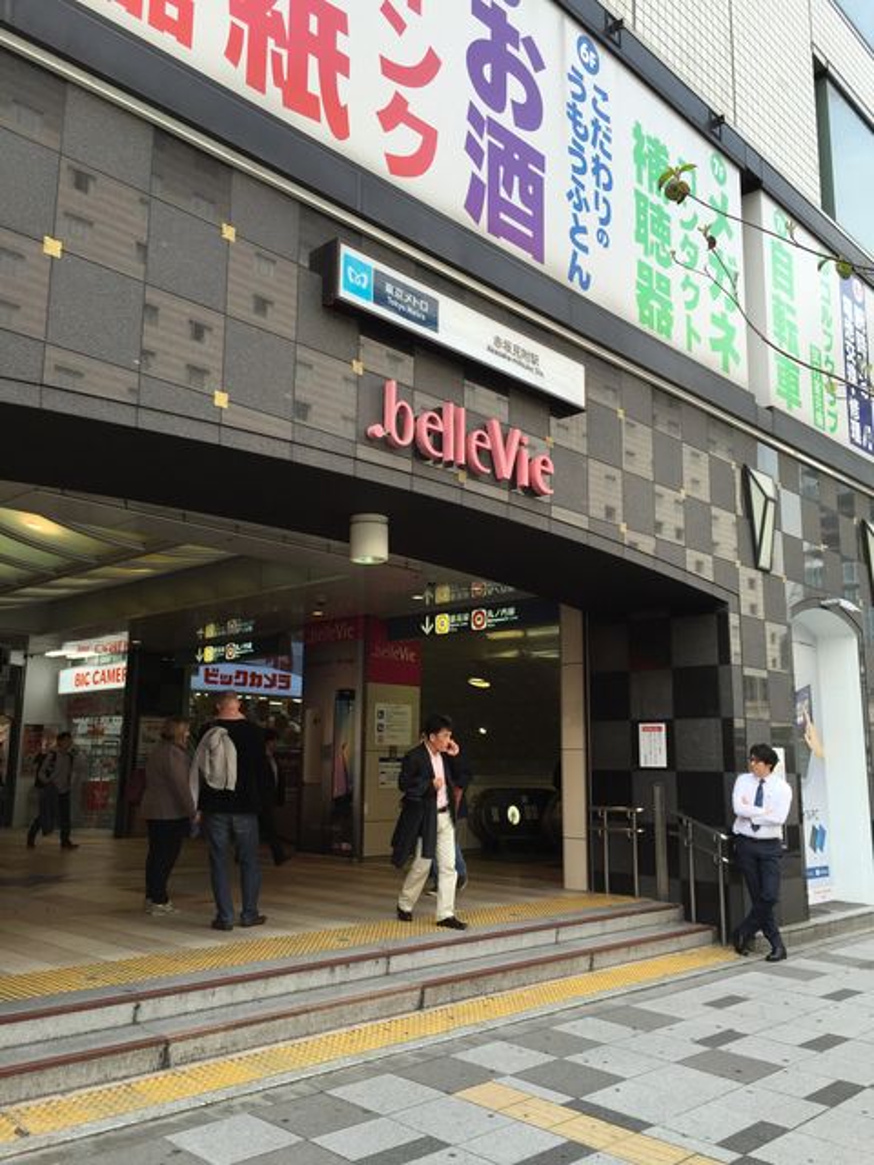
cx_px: 437
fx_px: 976
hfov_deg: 48.2
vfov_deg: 61.7
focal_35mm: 29
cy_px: 582
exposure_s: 1/416
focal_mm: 4.15
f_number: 2.2
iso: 32
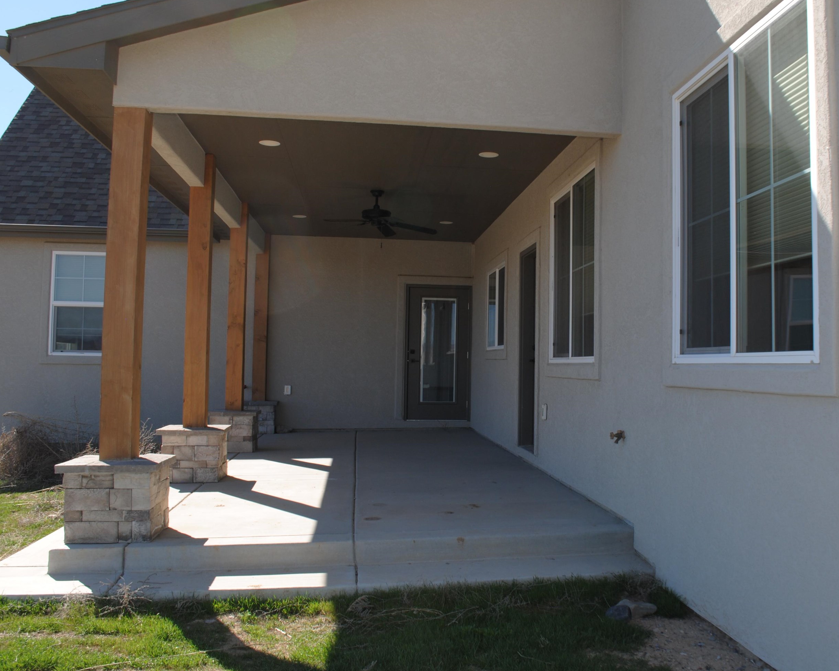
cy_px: 325
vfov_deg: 45.8
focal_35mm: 32
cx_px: 512
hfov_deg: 55.2
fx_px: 795
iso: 100
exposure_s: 1/200
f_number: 6.3
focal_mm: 18
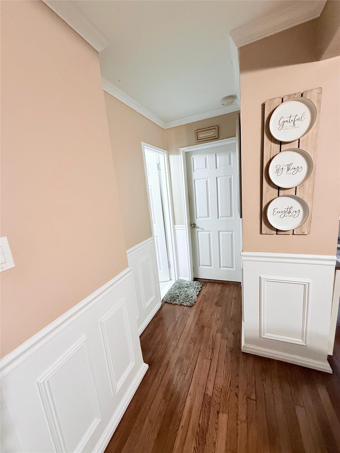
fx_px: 183
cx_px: 170
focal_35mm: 14
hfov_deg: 85.7
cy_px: 226
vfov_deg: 102.1
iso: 400
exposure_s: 1/60
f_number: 2.2
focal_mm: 2.22
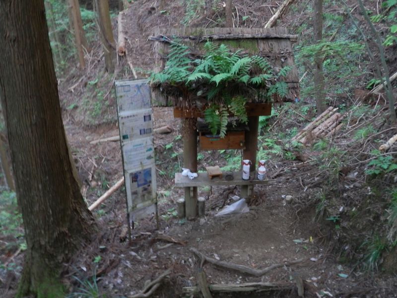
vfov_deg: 42.9
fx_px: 378
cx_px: 198
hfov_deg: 55.4
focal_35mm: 33
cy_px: 149
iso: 200
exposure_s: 1/4
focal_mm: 6
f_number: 3.4
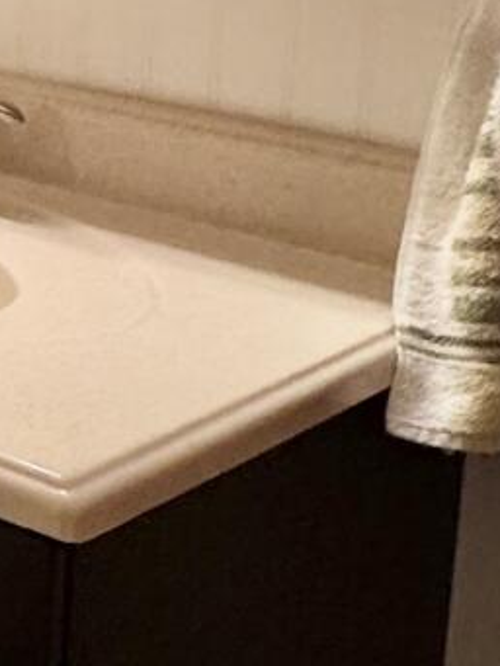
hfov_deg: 11.9
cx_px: -896
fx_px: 1578
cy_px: -100
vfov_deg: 22.3
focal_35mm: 82
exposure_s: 1/120
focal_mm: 2.22
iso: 250
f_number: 2.2
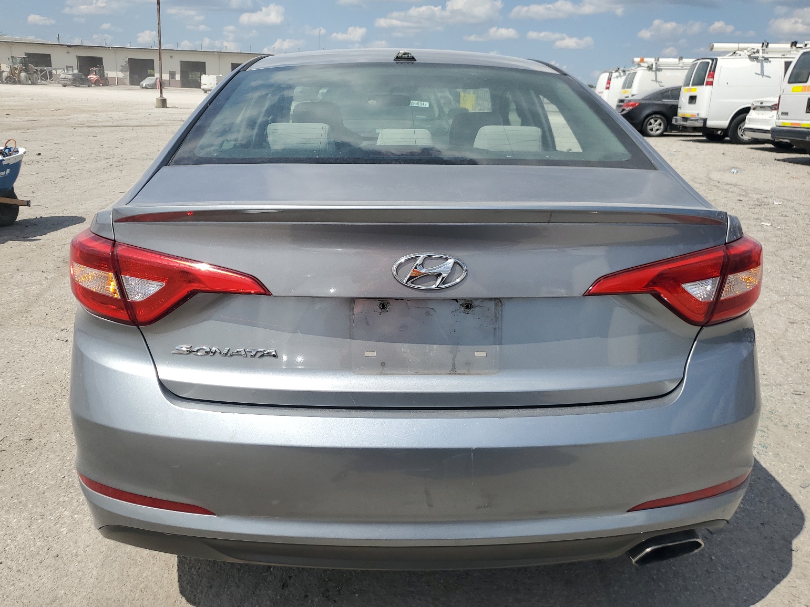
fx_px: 632
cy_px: 294
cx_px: 412
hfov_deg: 65.3
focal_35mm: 27
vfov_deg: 51.4
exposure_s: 1/5000
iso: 50
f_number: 1.5
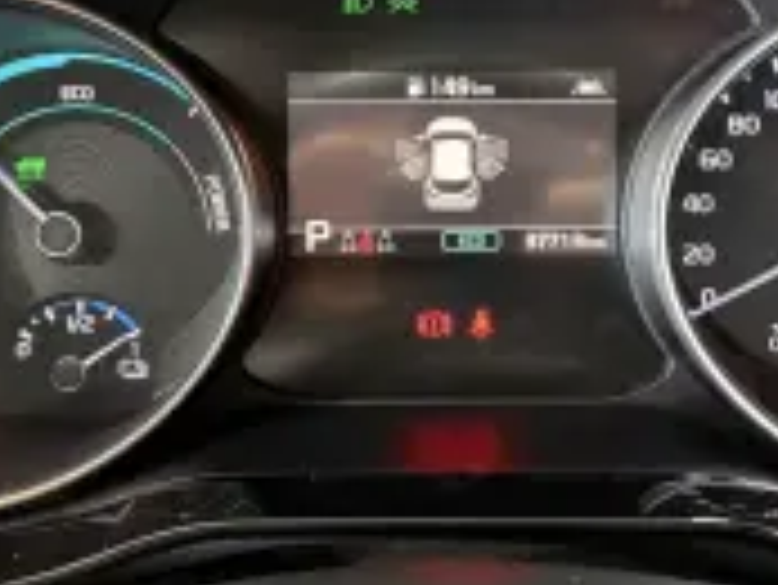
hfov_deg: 38.1
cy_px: 189
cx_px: 423
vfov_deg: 28.9
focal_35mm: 50
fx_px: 1125
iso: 800
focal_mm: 6.76
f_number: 1.78
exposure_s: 1/33
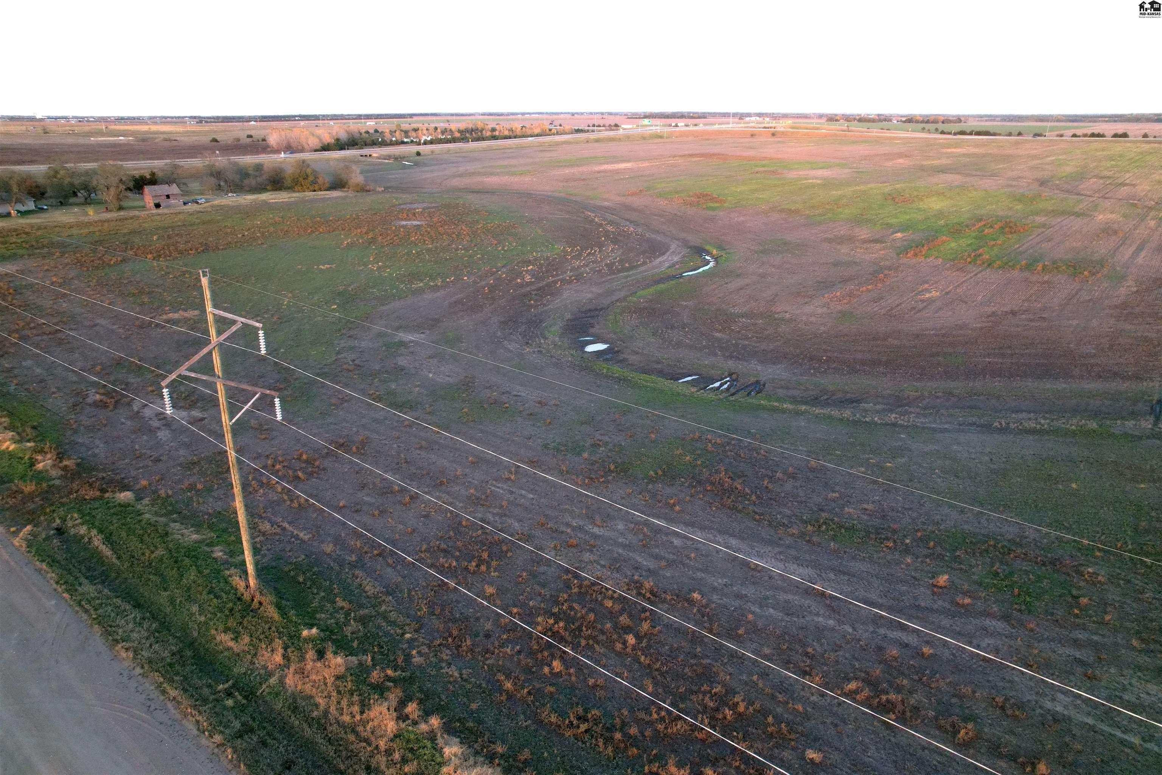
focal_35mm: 22
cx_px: 581
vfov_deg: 57.2
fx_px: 710
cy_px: 388
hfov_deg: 78.6
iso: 380
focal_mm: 8.38
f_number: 2.8
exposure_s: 1/15
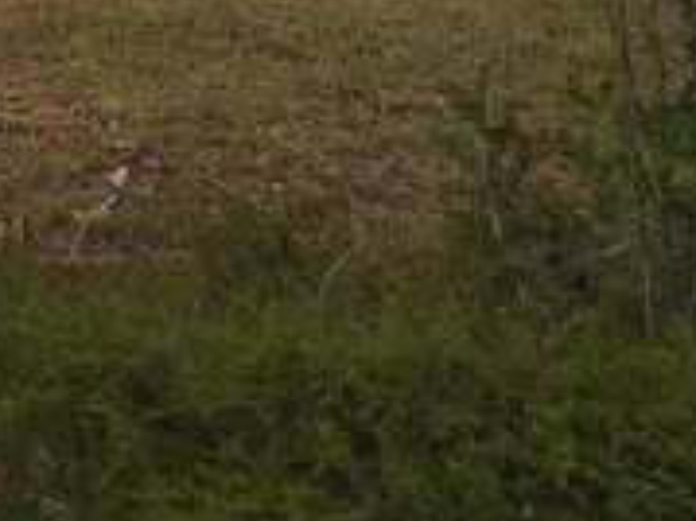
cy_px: -342
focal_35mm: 87
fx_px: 1748
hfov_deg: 20.4
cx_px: -226
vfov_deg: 15.2
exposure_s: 1/760
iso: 40
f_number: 1.9
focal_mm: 3.6
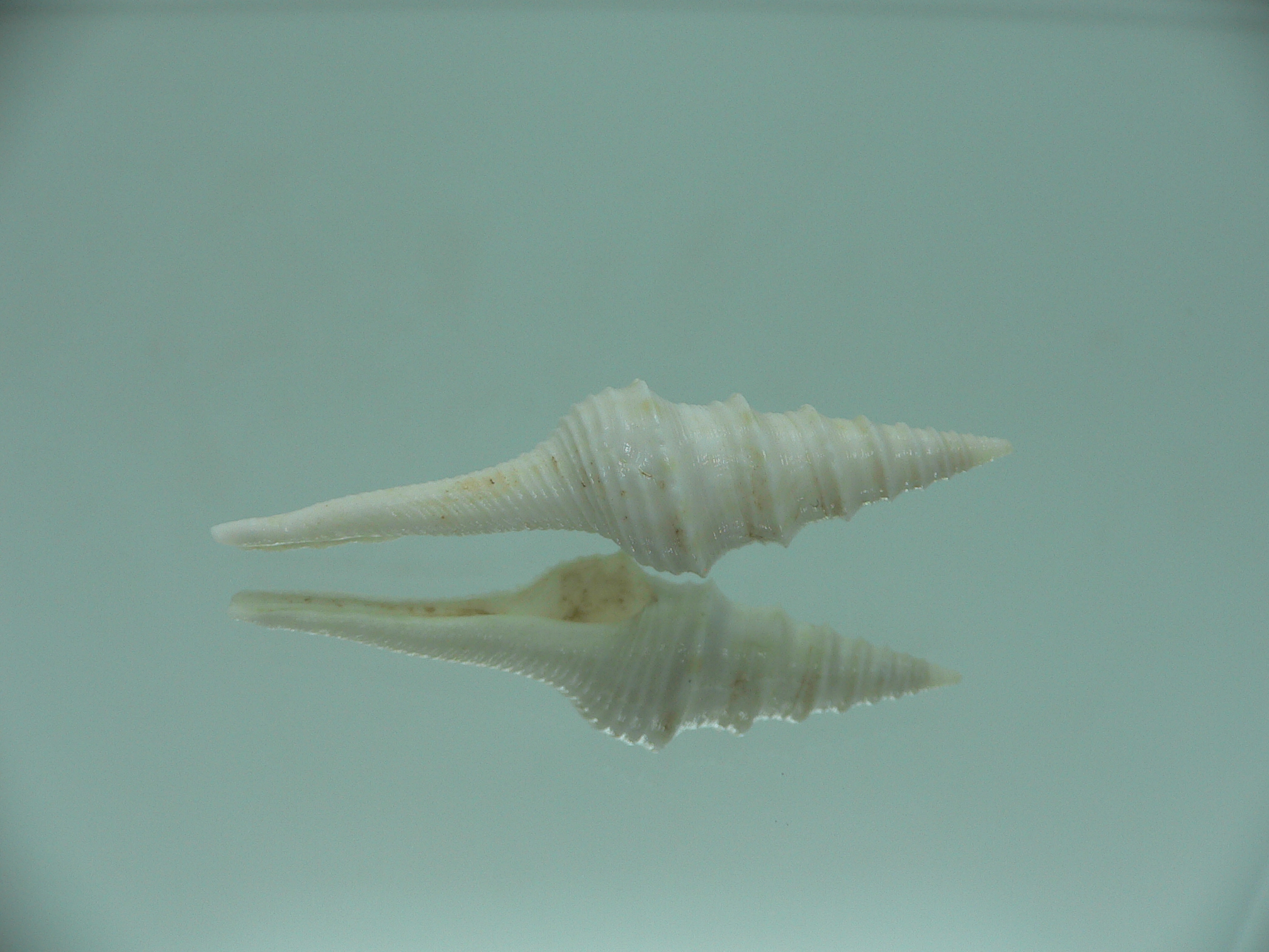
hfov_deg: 52.6
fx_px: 1283
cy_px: 476
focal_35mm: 35
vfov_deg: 40.7
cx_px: 634
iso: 80
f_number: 2.8
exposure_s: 1/80
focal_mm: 4.6
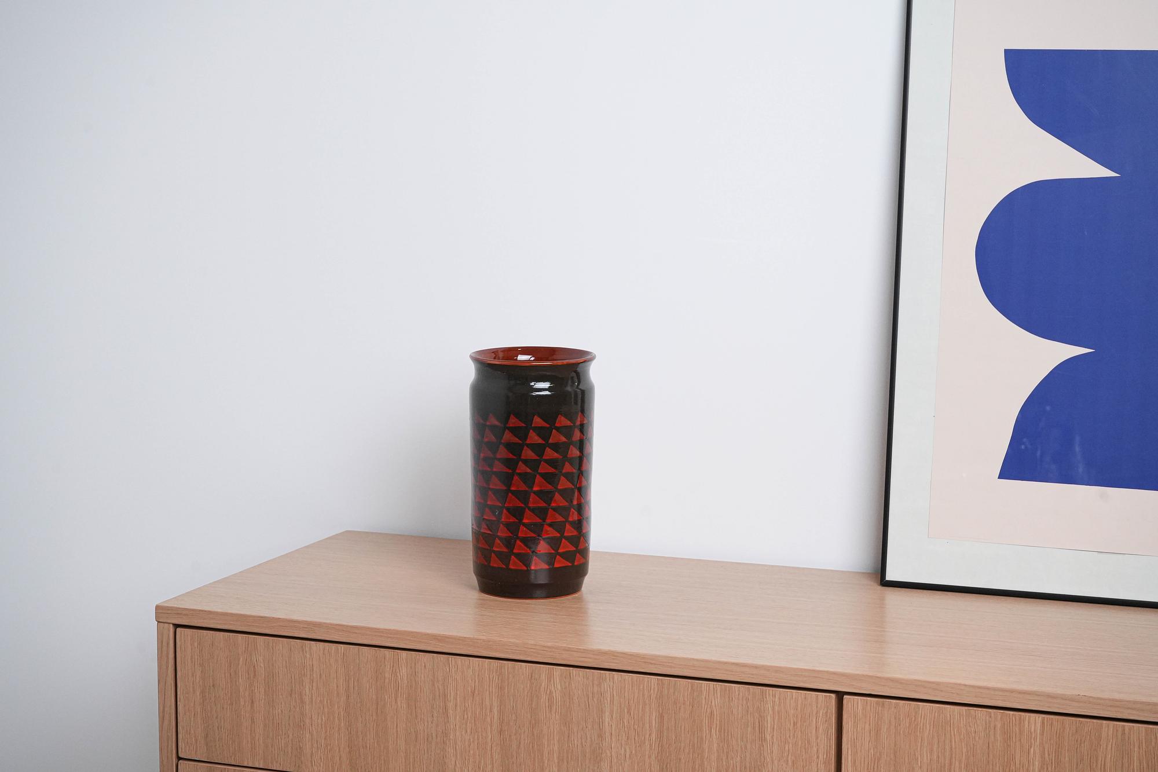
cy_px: 386
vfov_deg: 19.5
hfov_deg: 28.8
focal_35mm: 70
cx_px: 579
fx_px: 2251
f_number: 9
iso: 2500
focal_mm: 70
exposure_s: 1/80
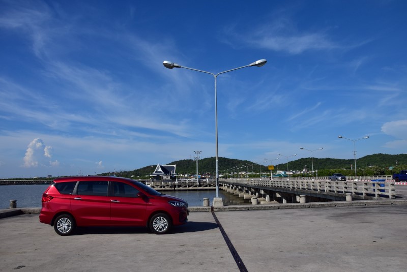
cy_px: 136
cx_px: 204
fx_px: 306
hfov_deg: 67.3
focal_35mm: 27
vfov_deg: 48.0
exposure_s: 1/2000
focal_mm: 18
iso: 400
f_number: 9
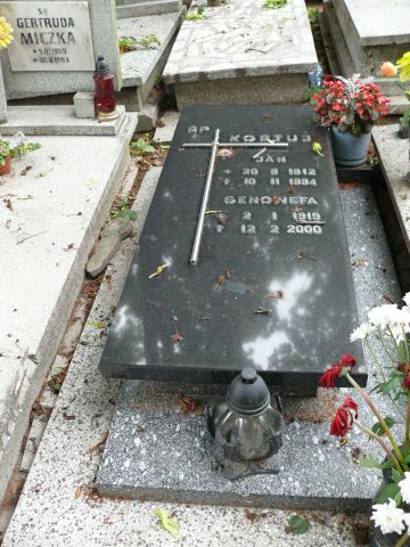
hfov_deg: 40.7
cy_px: 274
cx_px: 205
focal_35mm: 35
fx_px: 553
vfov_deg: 52.6
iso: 160
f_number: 2.8
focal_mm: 7.4
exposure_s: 1/30
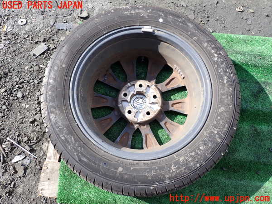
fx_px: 236
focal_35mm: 30
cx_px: 136
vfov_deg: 46.8
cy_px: 102
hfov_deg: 60.0
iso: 100
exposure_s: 1/400
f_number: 3.2
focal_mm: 5.4
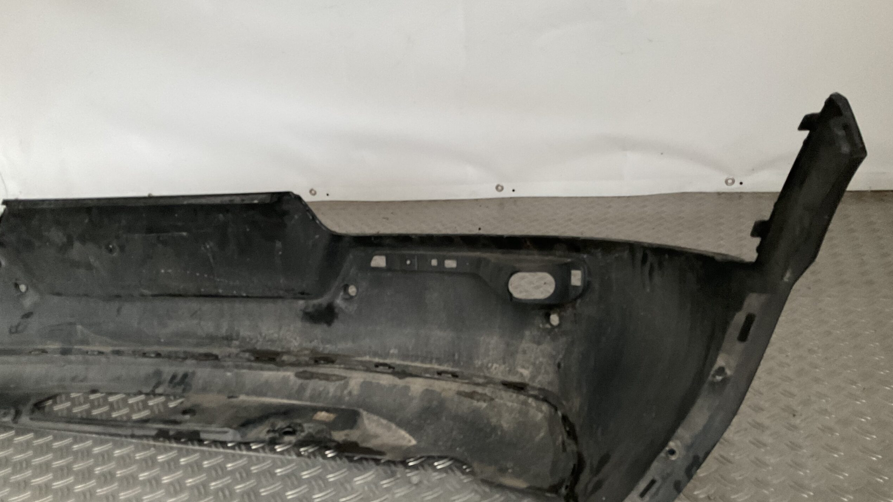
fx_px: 758
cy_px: 311
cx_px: 445
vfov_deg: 36.5
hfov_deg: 61.0
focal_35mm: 32
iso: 320
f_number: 1.8
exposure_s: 1/30
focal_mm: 3
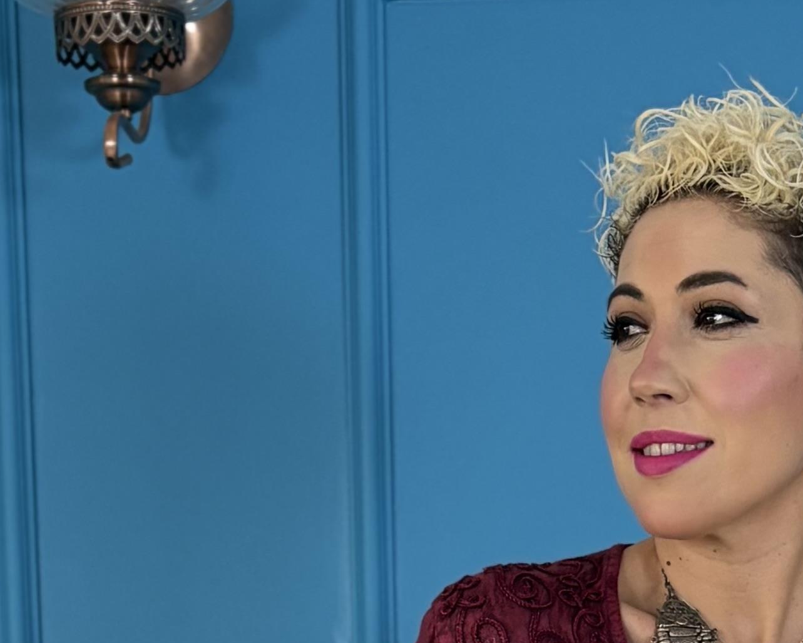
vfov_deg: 12.2
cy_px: 1248
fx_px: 2685
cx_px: 509
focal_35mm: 113
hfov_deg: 17.0
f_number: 1.6
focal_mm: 5.96
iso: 125
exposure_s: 1/62
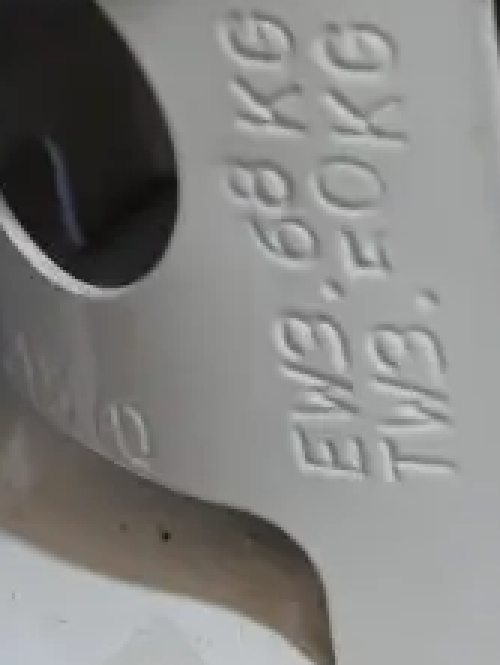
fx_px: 3364
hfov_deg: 8.3
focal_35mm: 175
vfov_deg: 11.0
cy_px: 878
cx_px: 786
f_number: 4.1
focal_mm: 19
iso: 640
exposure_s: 1/60
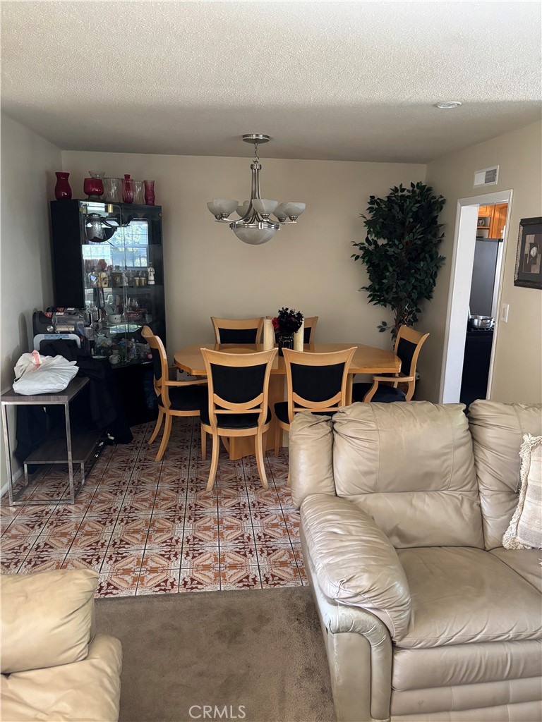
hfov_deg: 53.1
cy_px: 361
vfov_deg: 67.3
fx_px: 543
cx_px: 271
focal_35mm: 26
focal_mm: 5.96
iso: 500
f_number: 1.6
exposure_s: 1/60
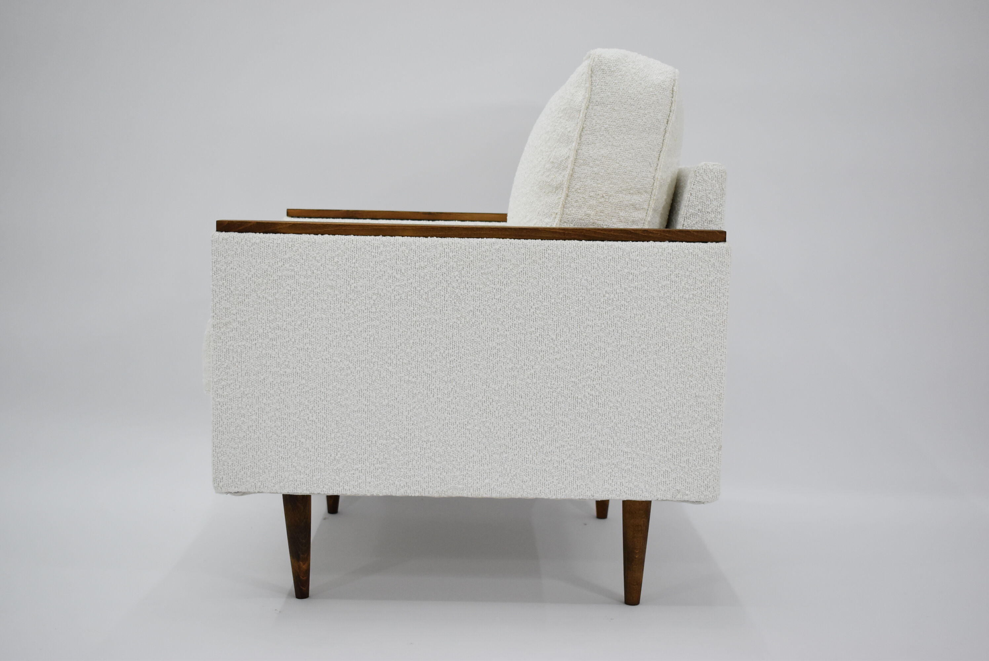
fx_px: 1237
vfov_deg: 29.9
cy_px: 330
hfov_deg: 43.6
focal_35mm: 45
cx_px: 494
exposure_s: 1/125
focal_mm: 30
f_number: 5
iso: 800
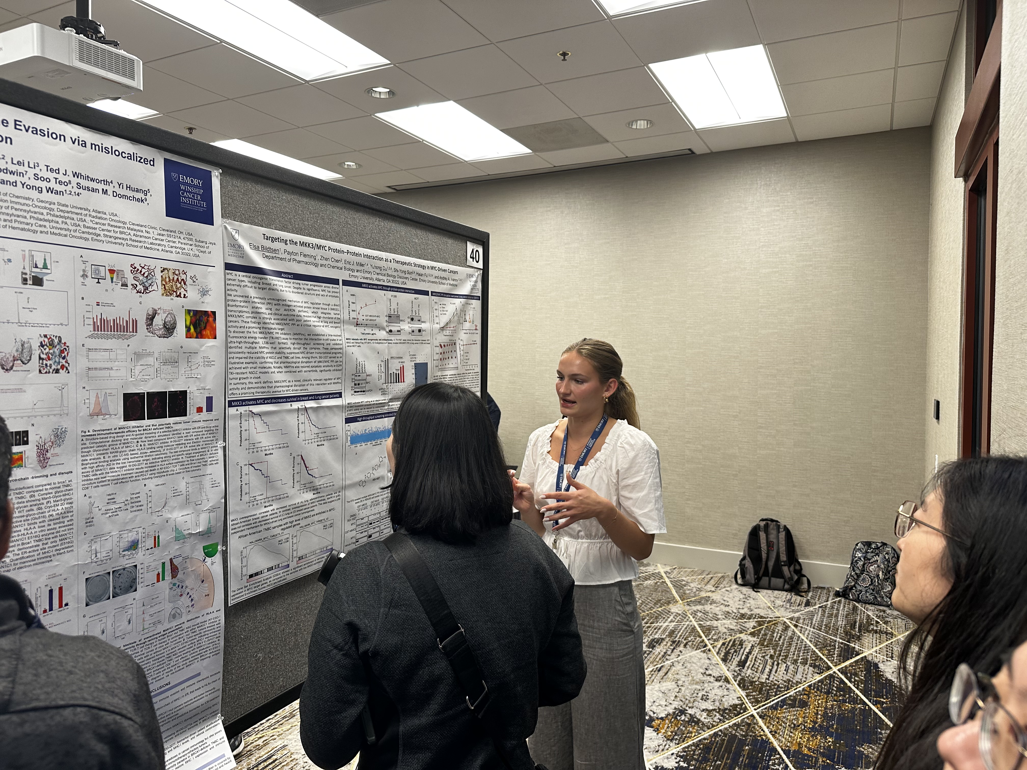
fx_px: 712
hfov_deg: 71.6
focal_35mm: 24
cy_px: 385
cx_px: 514
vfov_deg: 56.8
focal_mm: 6.86
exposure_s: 1/120
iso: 125
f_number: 1.78
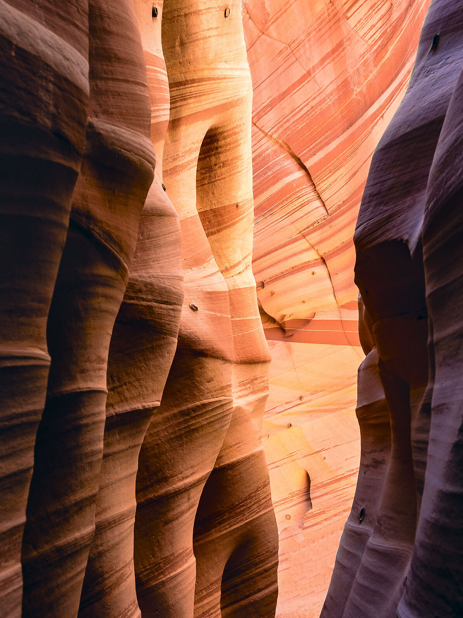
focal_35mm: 68
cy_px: 311
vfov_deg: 28.7
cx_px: 376
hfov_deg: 21.4
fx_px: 1208
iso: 500
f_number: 5.6
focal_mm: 31
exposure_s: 1/30
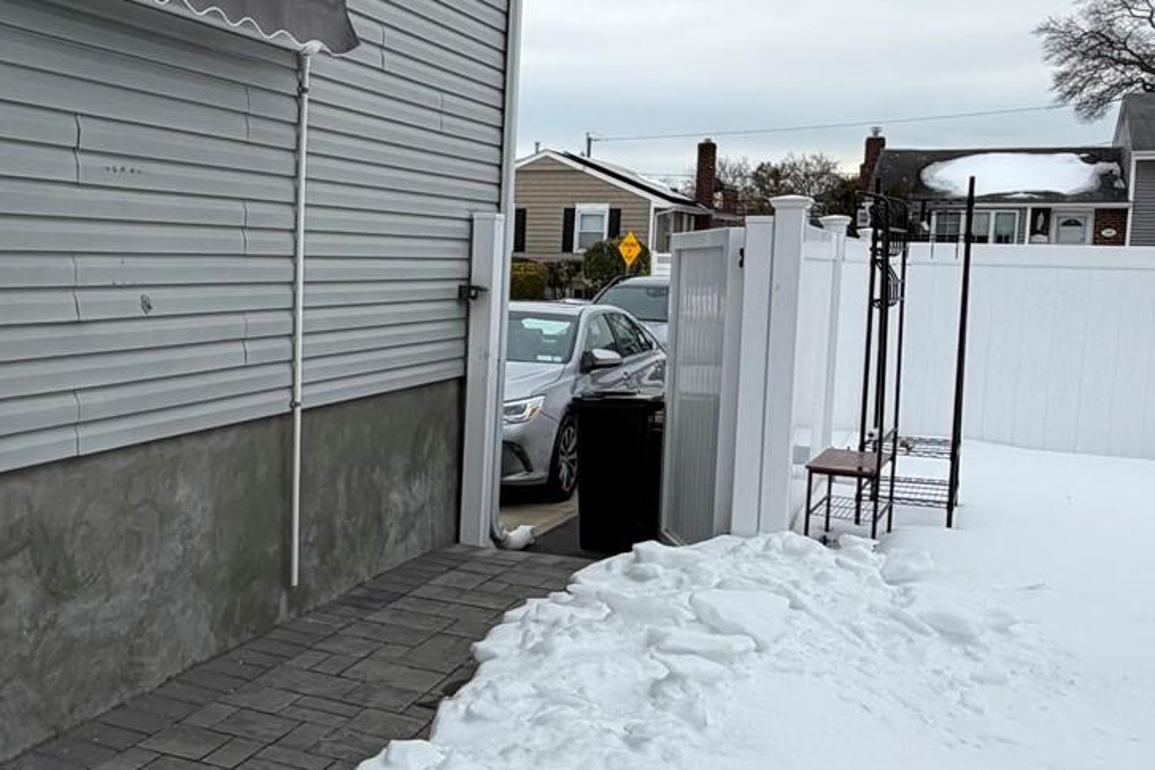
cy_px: 383
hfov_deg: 45.8
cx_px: 291
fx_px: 1316
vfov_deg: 32.6
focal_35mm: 41
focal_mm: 2.22
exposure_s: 1/770
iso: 32
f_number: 2.2
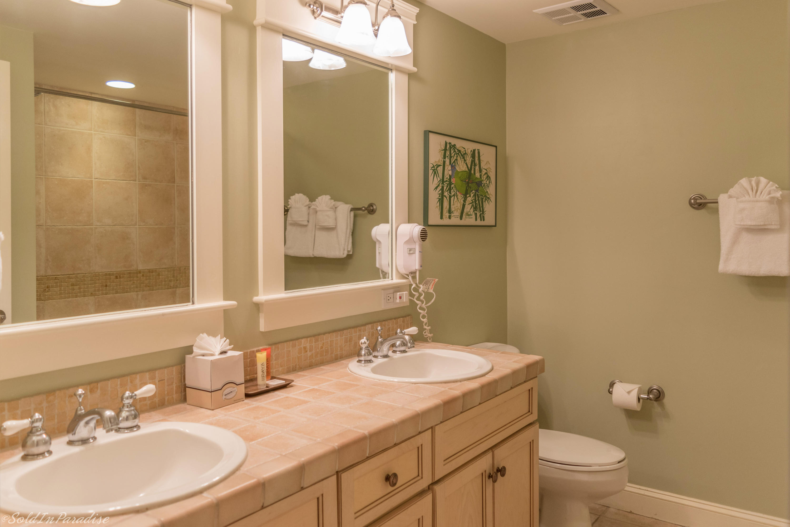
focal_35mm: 27
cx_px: 395
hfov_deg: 67.4
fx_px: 592
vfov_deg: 47.9
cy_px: 264
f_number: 3.5
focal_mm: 18
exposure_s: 1/30
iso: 250
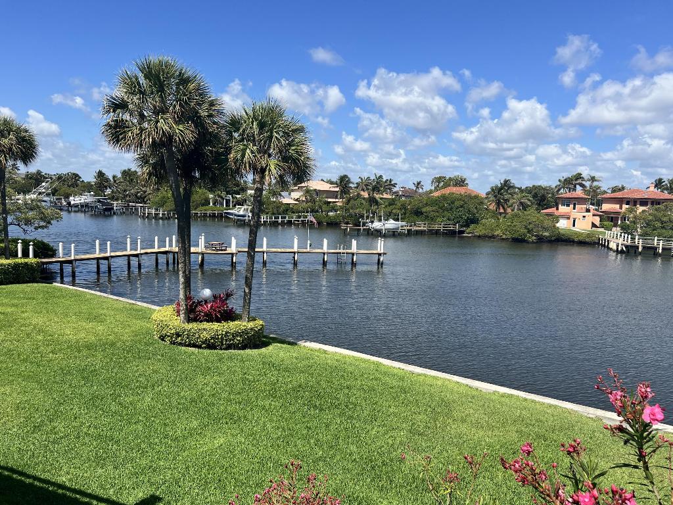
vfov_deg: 53.1
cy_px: 252
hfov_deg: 67.3
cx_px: 336
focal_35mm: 26
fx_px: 505
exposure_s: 1/4444
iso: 50
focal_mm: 5.7
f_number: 1.5
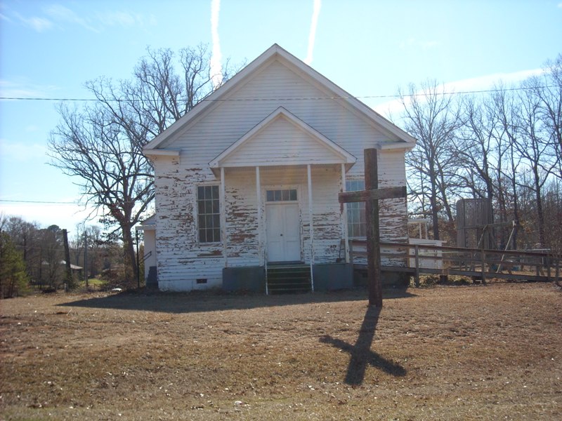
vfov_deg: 32.9
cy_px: 210
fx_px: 714
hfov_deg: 42.9
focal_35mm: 44
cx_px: 281
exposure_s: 1/707
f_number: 3.1
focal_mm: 7.1
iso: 64
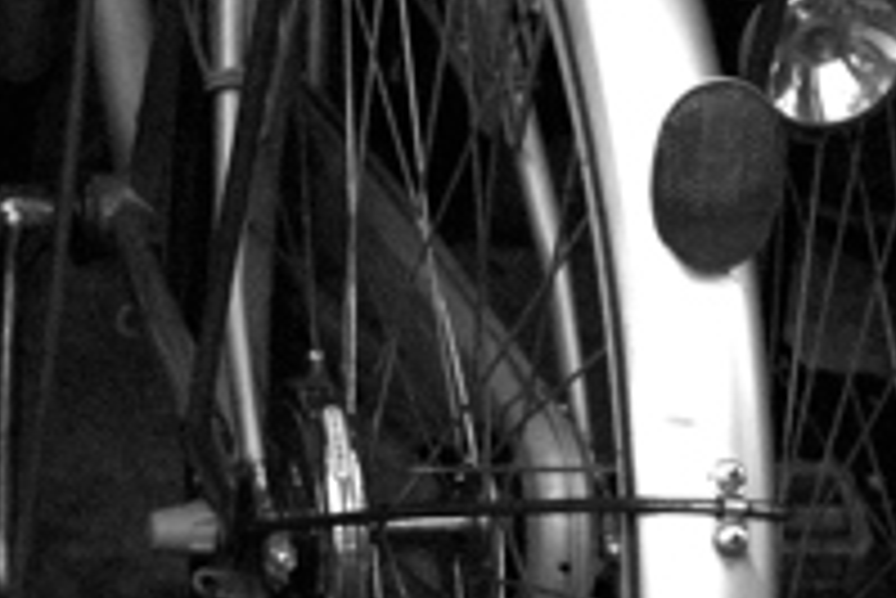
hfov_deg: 9.3
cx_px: -689
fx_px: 5255
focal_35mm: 211
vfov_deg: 6.5
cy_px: 76
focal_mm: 24.2
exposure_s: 1/125
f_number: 5
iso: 800
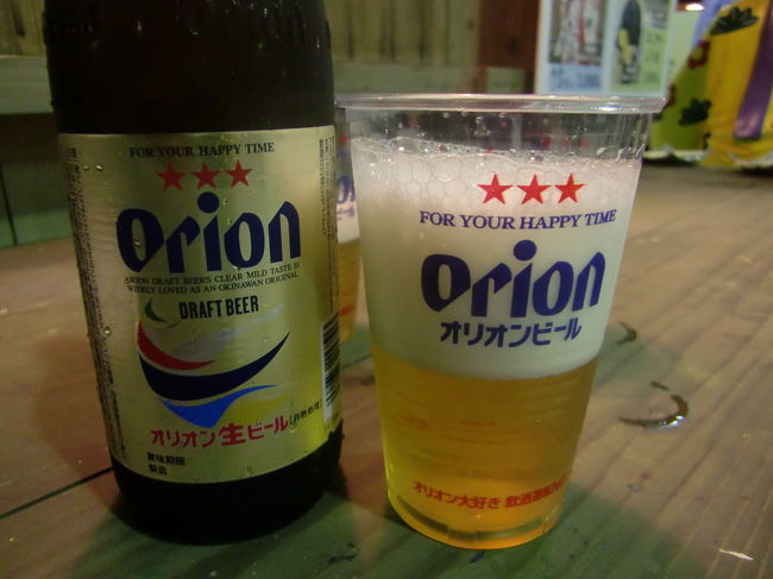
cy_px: 290
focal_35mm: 28
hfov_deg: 63.5
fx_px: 625
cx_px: 386
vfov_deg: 49.7
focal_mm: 4.9
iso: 400
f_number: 2.6
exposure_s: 1/30
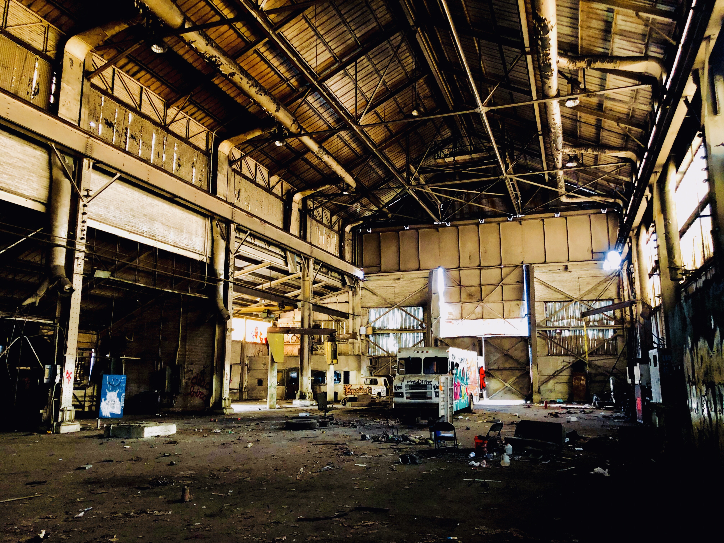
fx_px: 586
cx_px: 362
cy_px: 272
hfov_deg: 63.4
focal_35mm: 28
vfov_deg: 49.7
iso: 100
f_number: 1.8
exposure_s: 1/4
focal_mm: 4
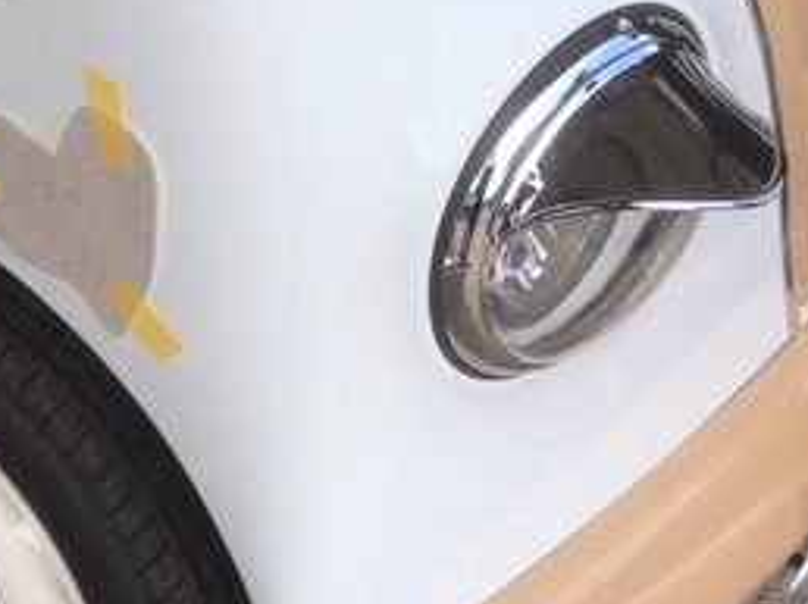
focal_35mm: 72
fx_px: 1679
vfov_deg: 19.9
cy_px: 31
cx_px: 6
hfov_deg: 25.7
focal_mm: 4.15
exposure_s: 1/725
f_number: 2.2
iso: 25
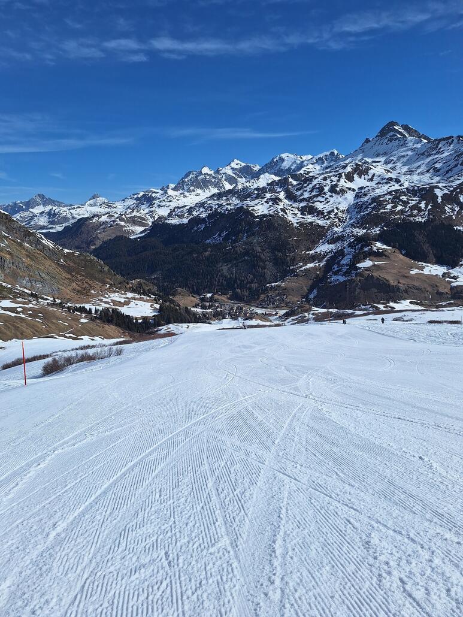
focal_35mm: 23
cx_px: 232
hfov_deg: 58.9
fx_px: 410
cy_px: 308
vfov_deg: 73.9
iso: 40
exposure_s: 1/6098
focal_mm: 5.54
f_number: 1.8
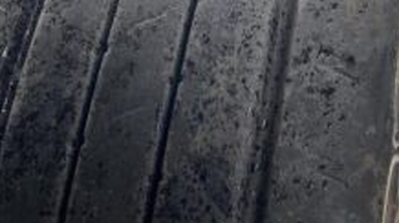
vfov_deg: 21.0
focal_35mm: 56
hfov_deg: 37.2
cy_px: 32
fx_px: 592
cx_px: 181
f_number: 1.8
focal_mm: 4.25
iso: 64
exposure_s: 1/122
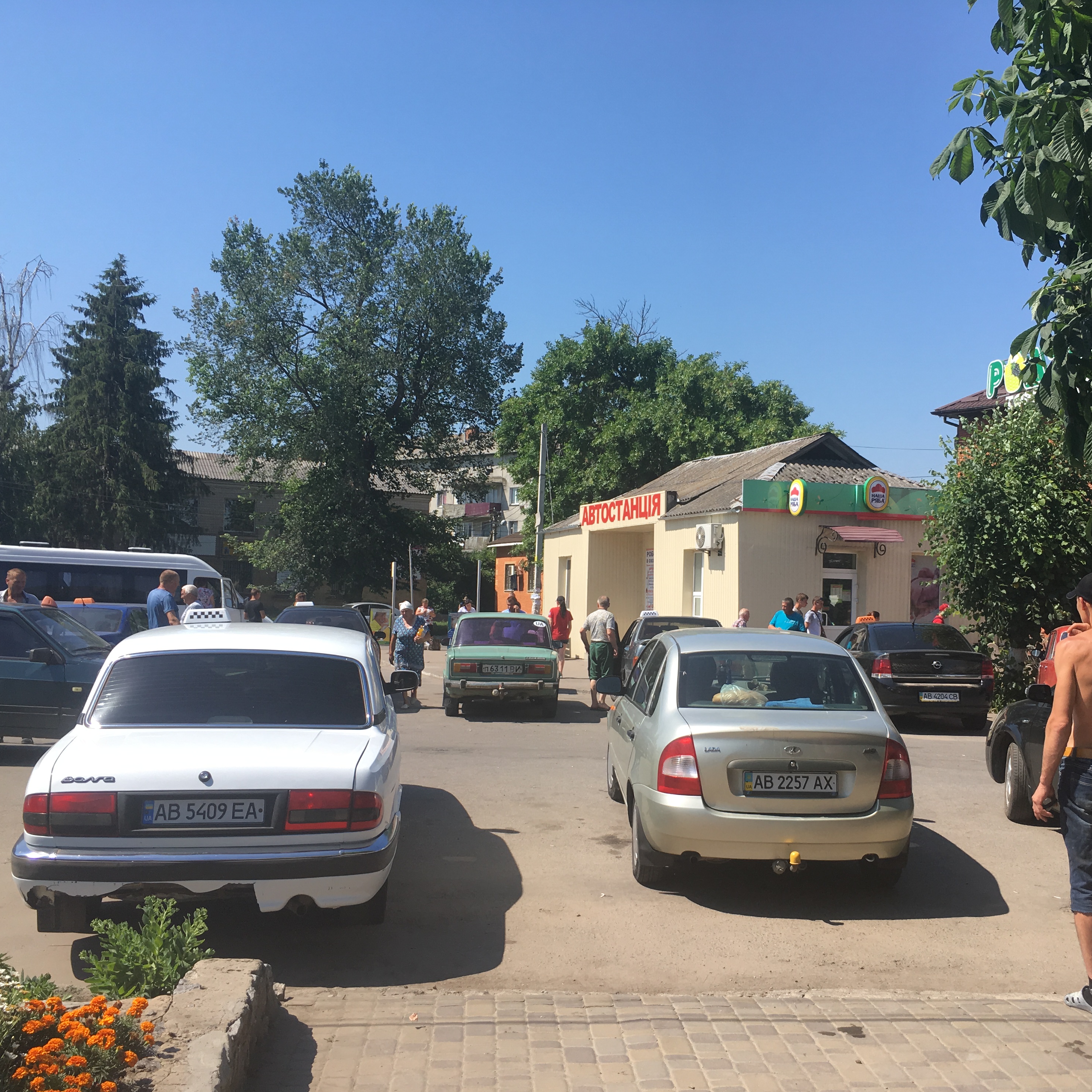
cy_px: 553
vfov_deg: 47.2
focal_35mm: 35
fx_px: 1249
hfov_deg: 47.1
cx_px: 630
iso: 25
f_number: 2.2
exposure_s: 1/1148
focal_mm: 4.15
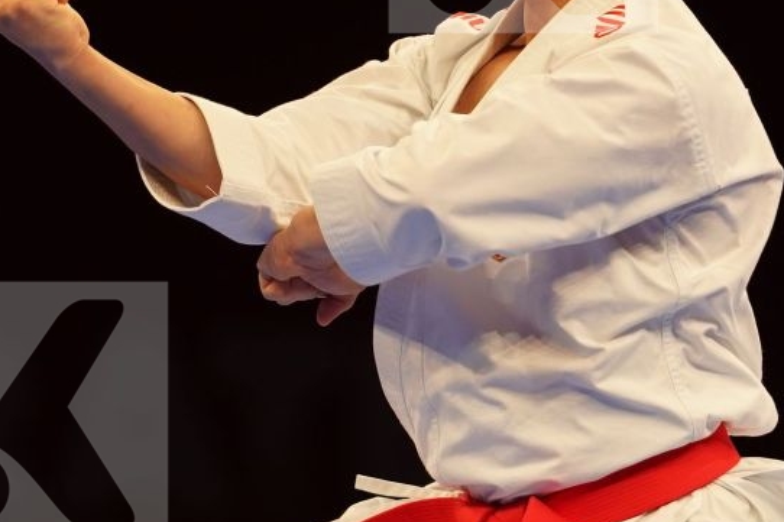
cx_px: 524
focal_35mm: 664
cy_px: 414
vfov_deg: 2.1
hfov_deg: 3.1
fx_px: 14455
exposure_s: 1/250
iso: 640
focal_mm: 200
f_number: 2.8
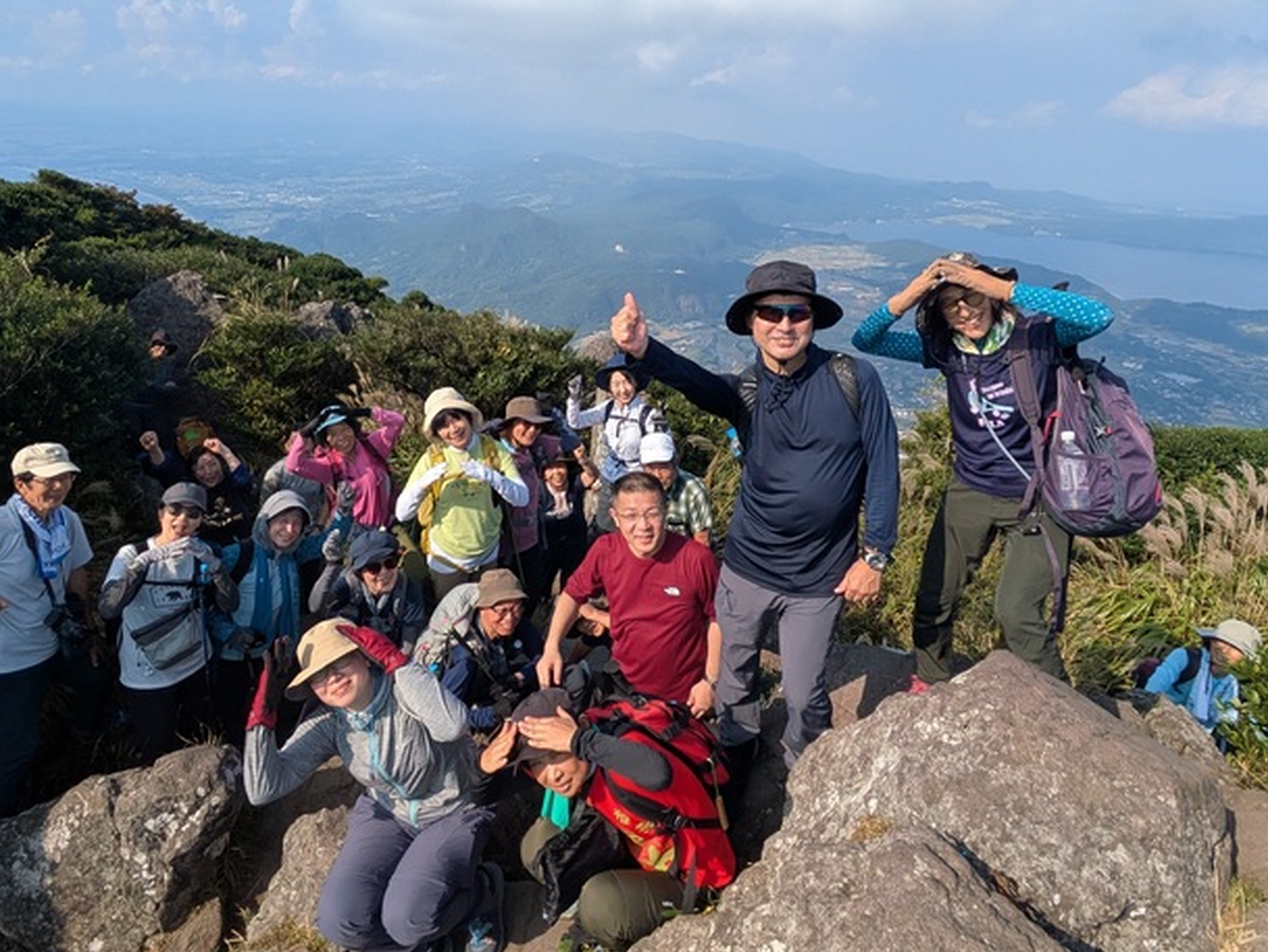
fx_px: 843
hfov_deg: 73.5
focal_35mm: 23
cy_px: 366
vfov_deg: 58.3
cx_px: 548
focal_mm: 1.83
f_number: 2.2
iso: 52
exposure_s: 1/1718
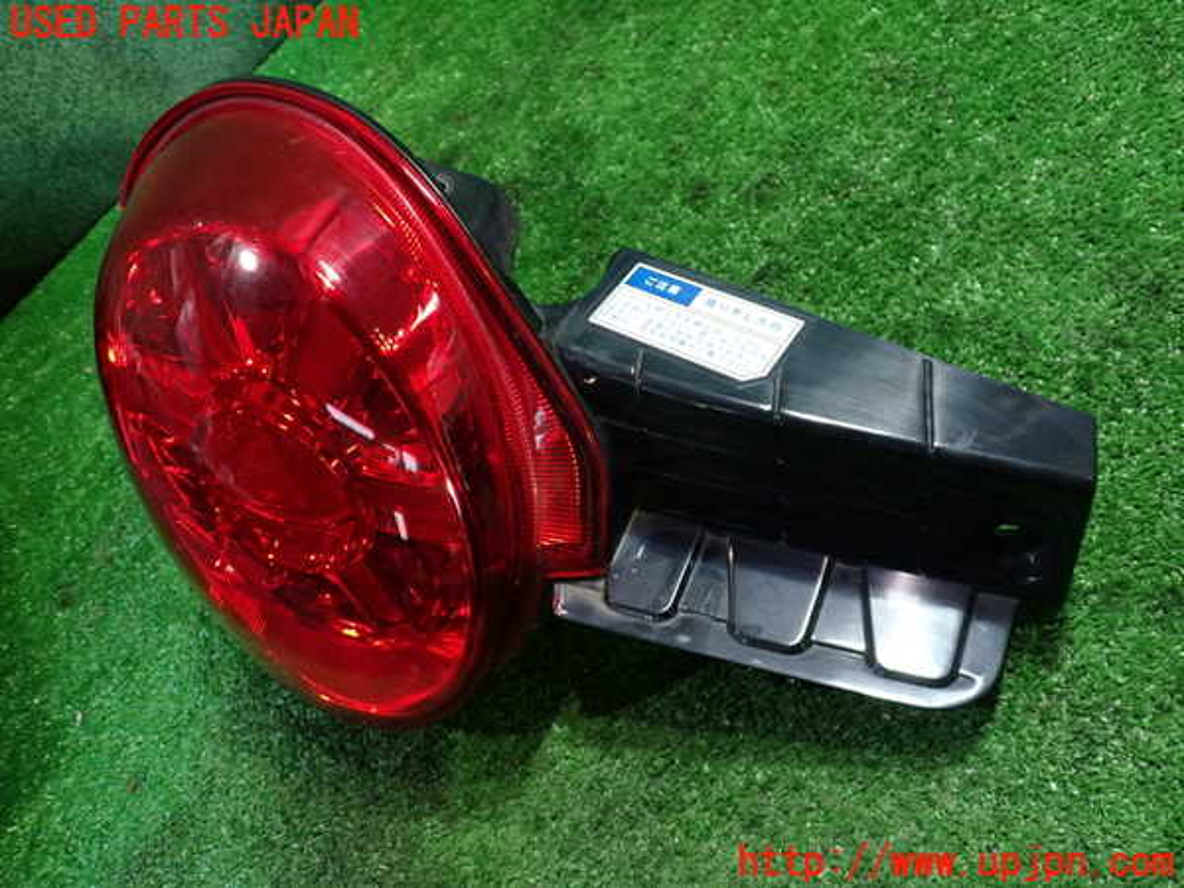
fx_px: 1026
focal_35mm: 30
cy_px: 444
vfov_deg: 46.8
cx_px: 592
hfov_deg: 60.0
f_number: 2.3
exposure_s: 1/30
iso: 250
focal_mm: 5.4
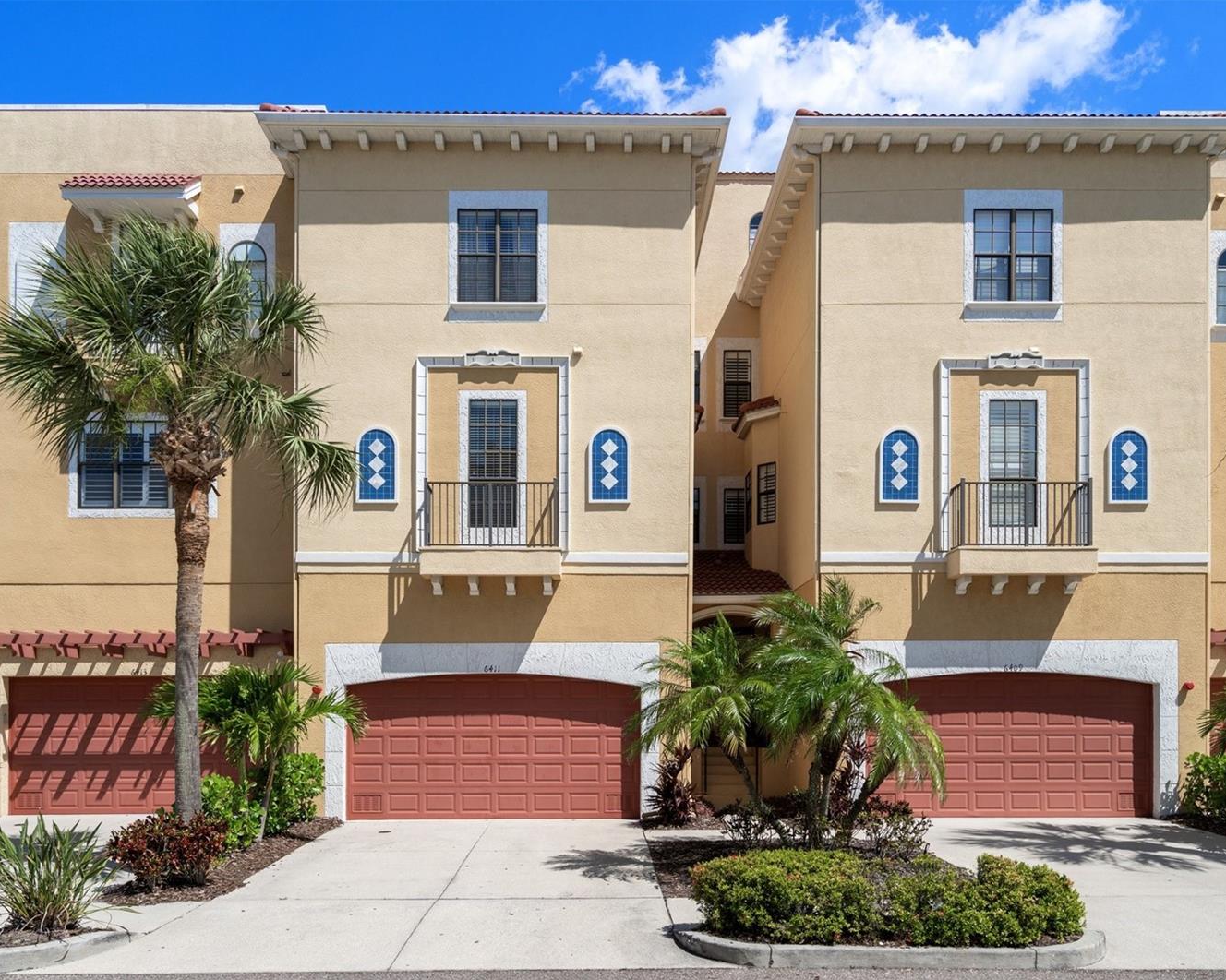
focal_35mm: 26
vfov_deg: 54.9
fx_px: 943
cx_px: 604
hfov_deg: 66.0
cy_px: 491
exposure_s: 1/1000
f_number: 8
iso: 320
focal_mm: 23
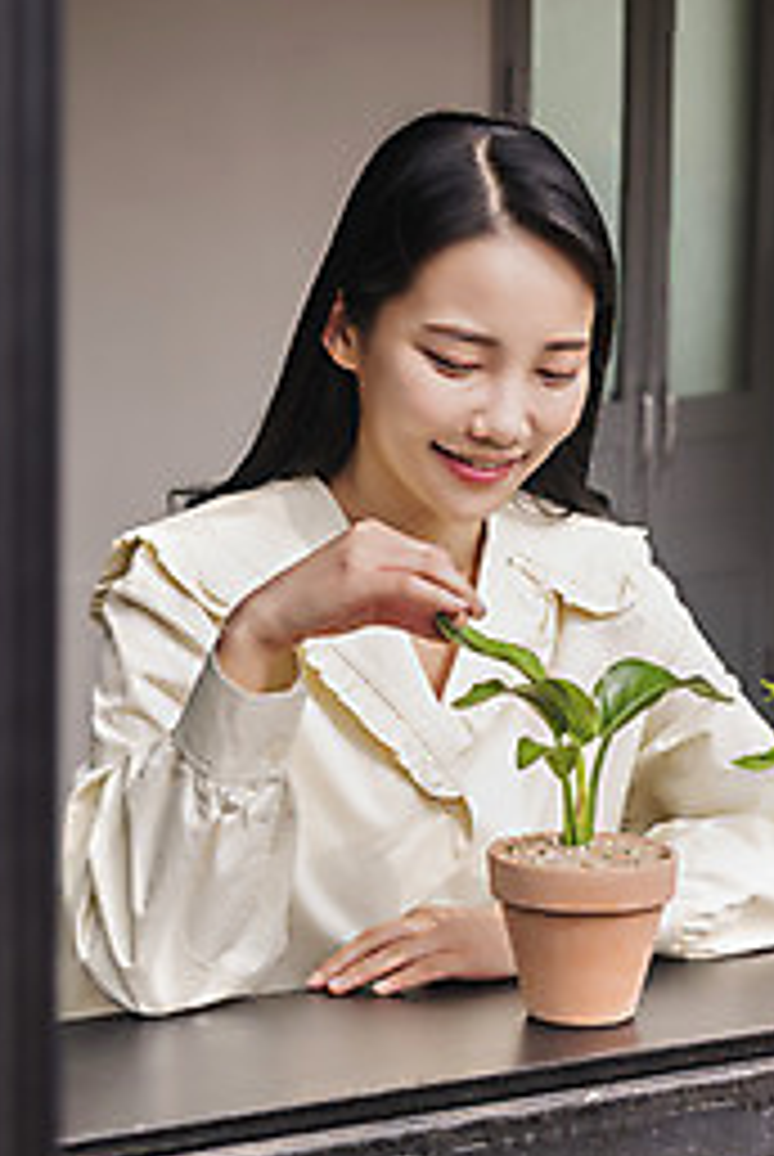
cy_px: 535
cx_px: 533
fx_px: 2798
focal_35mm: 87
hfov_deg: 15.7
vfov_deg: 23.3
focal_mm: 56
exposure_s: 1/200
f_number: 6.3
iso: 100
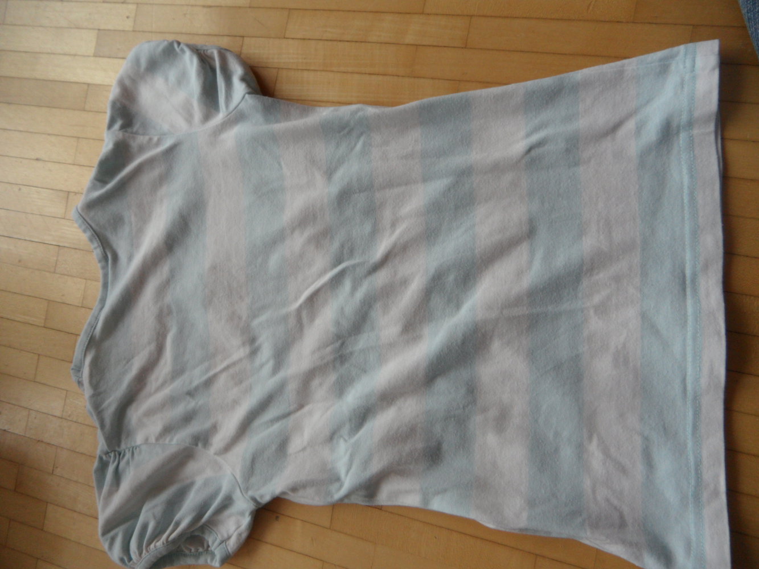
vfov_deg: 56.8
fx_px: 526
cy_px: 284
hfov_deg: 71.6
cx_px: 380
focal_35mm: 24
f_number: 2.9
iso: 80
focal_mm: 4.1
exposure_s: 1/250
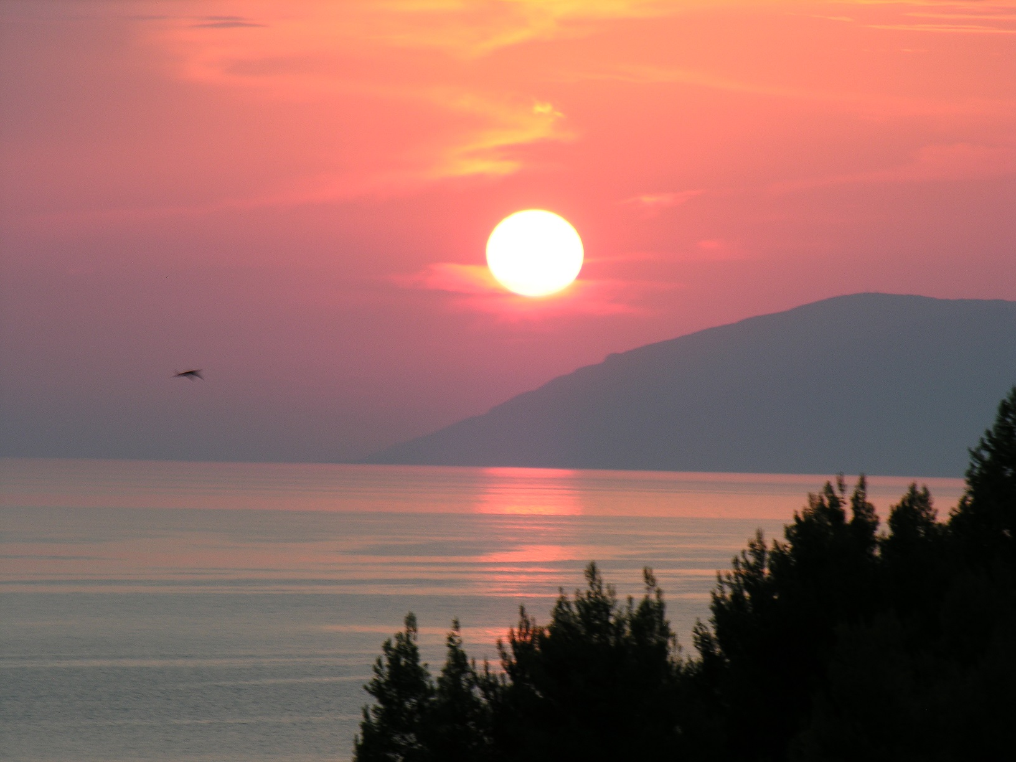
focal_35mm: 350
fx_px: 10273
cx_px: 508
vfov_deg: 4.2
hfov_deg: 5.7
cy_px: 381
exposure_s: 1/49.3
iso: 50
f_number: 5.2
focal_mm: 89
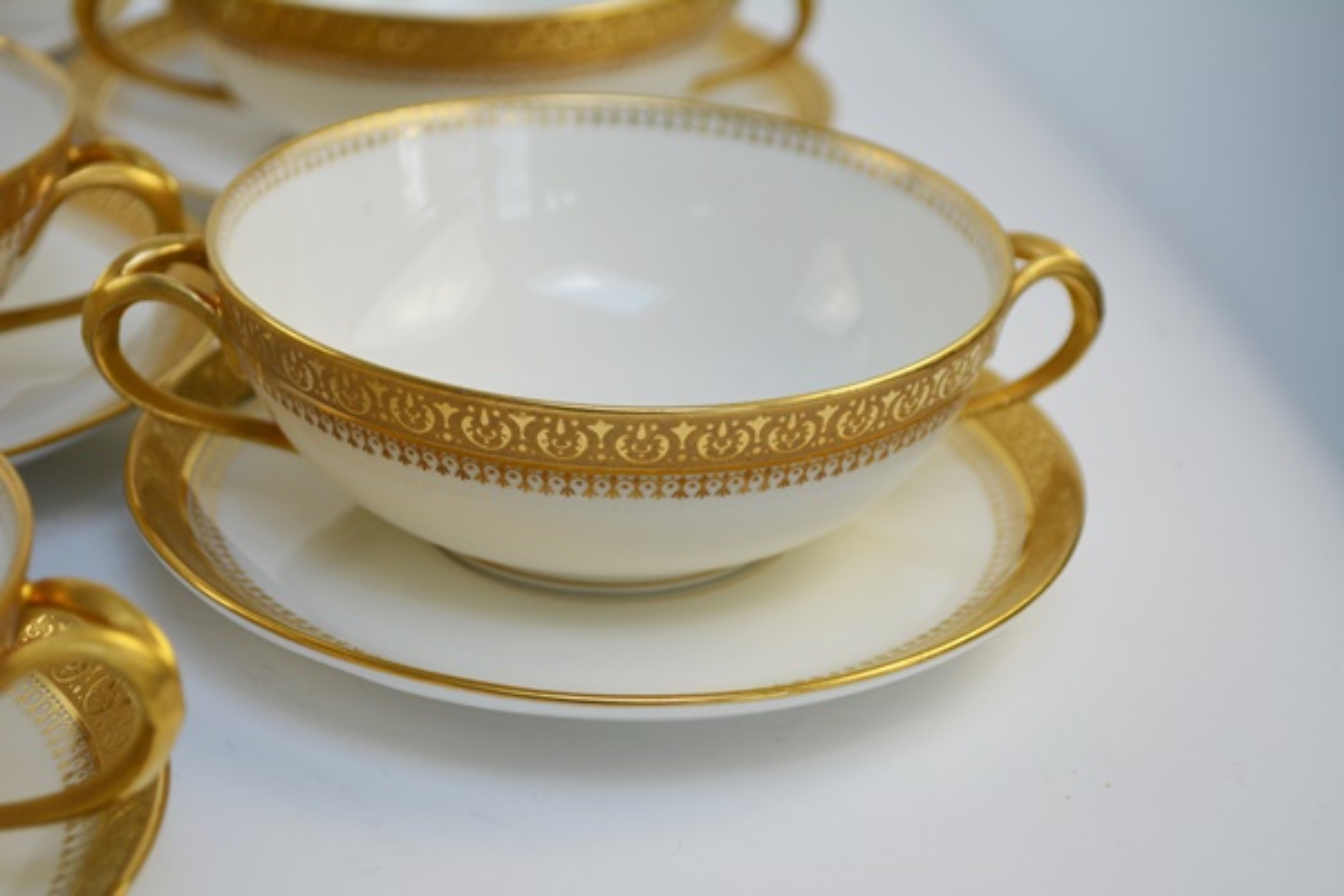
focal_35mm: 72
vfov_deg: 18.9
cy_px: 448
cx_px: 672
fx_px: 2688
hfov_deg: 28.1
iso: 200
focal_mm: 48
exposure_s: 1/160
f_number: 6.3
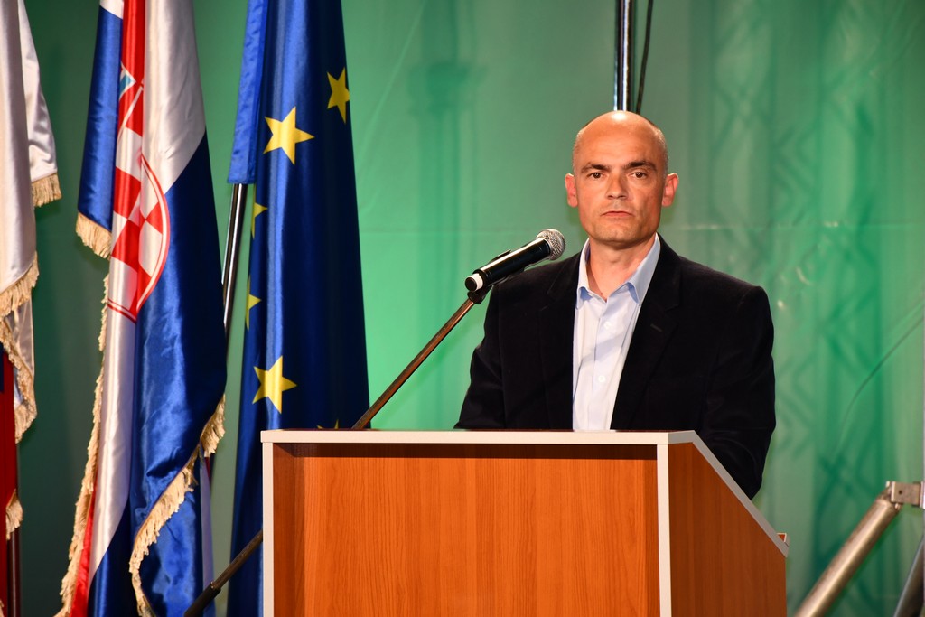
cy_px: 308
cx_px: 462
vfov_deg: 6.5
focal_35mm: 210
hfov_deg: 9.8
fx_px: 5396
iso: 720
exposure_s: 1/60
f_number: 5.6
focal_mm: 140
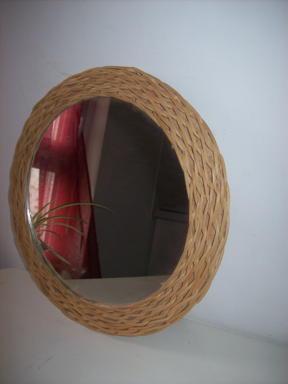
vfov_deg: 51.4
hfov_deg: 39.6
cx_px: 144
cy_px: 192
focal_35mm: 36
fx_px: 400
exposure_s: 1/64
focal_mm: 6
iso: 80
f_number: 2.7
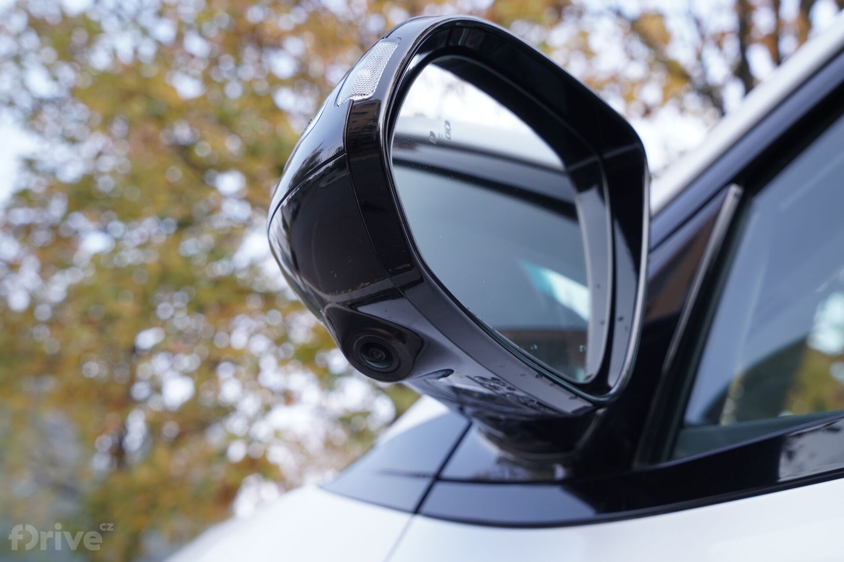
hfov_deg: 47.4
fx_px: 961
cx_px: 422
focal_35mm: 41
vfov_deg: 32.6
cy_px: 281
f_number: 7.1
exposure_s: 1/125
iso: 400
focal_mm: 41
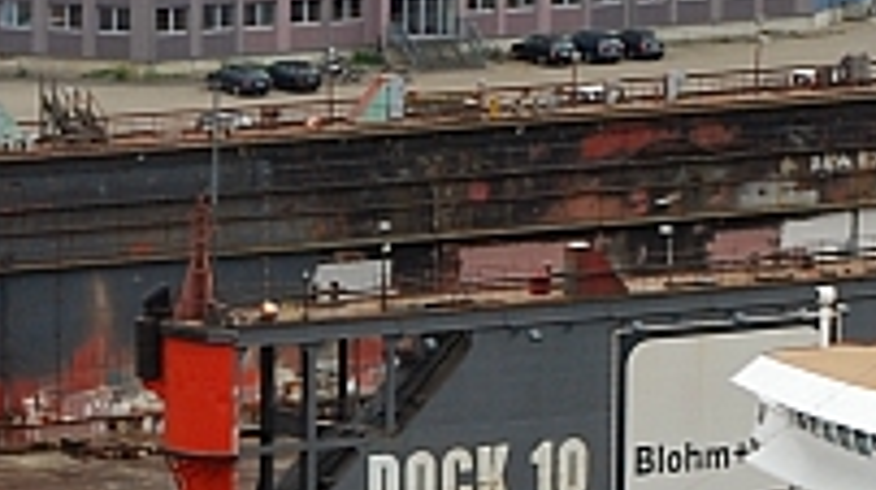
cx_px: 39
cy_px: 731
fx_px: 10740
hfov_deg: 4.7
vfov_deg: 2.6
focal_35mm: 463
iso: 200
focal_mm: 58
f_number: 9
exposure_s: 1/160
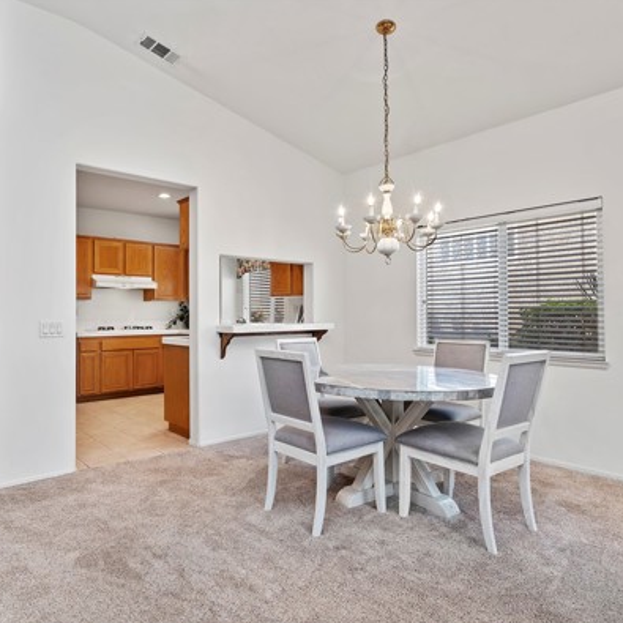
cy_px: 326
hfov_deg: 69.0
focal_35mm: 22
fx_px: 448
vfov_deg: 69.6
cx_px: 252
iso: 500
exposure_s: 1/10
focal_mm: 16
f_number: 10
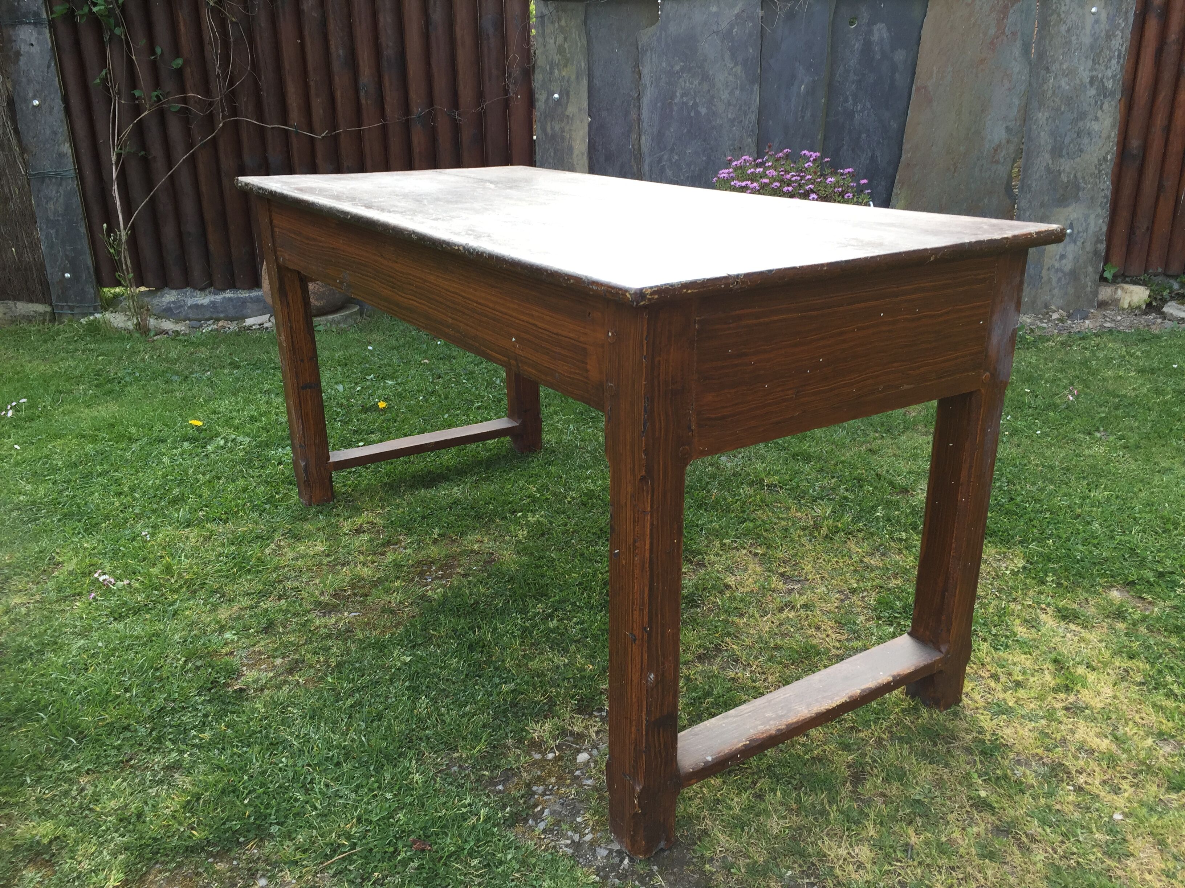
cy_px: 444
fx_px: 993
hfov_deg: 61.7
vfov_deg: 48.2
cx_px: 592
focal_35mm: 29
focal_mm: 4.15
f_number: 2.2
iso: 32
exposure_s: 1/124
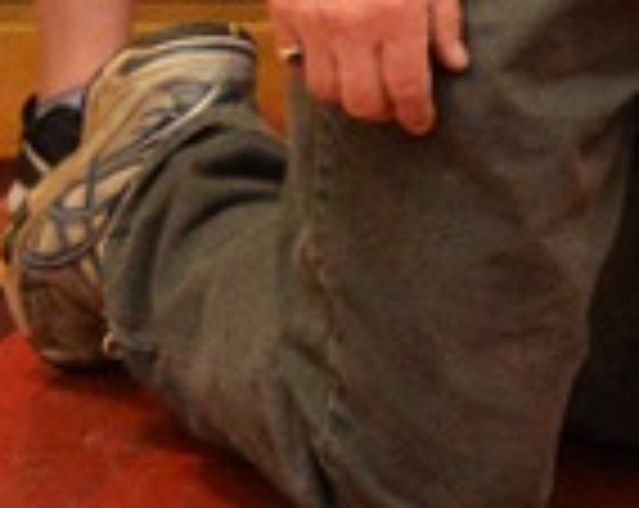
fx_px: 5152
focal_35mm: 273
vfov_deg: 5.5
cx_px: 2144
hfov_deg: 6.3
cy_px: -587
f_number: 4
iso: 1800
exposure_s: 1/60
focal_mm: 24
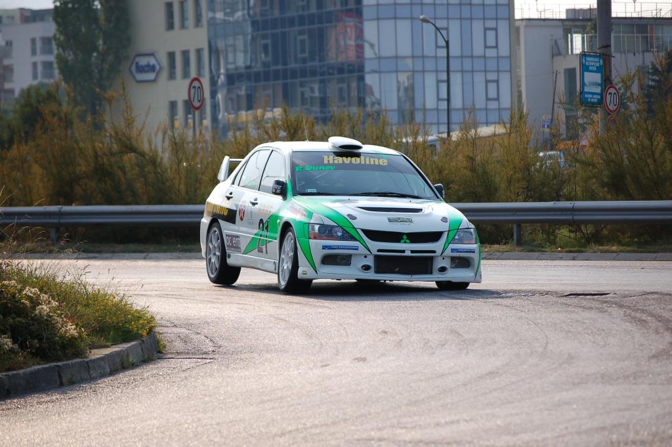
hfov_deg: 11.8
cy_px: 224
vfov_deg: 7.9
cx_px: 336
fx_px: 3245
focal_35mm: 174
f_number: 4.8
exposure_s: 1/1000
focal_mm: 116
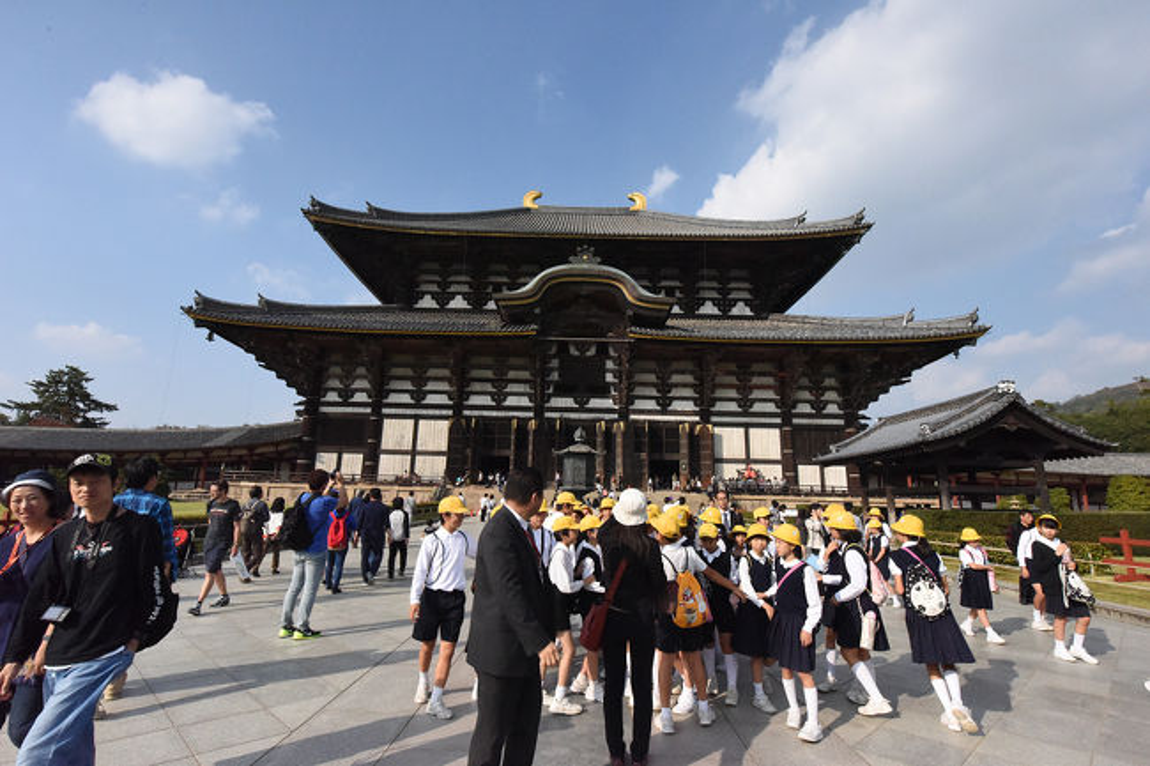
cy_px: 383
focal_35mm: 18
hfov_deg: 90.0
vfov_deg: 67.4
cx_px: 575
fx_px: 575
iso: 8000
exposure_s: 1/6400
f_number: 16
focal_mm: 18
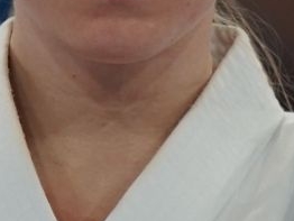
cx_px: 93
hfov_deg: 0.5
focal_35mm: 3957
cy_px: 127
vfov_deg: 0.4
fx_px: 33638
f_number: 2.8
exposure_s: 1/500
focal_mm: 400
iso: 640
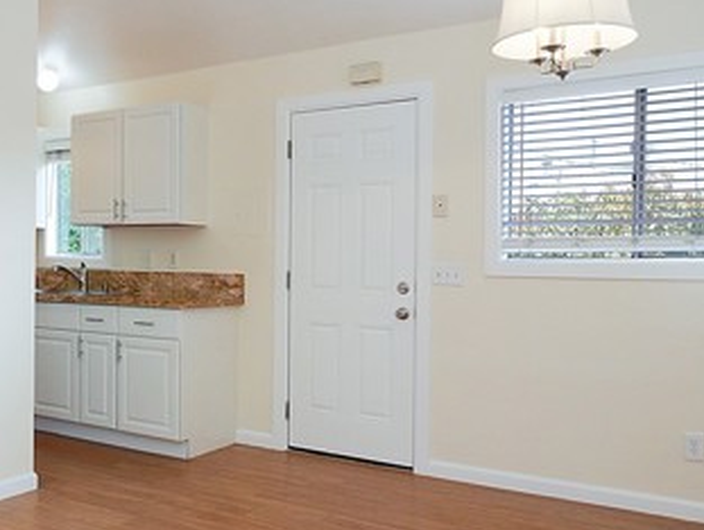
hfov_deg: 47.4
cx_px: 143
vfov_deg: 38.7
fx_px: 753
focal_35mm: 37
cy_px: 285
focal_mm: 9
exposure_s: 1/100
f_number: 8
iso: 800
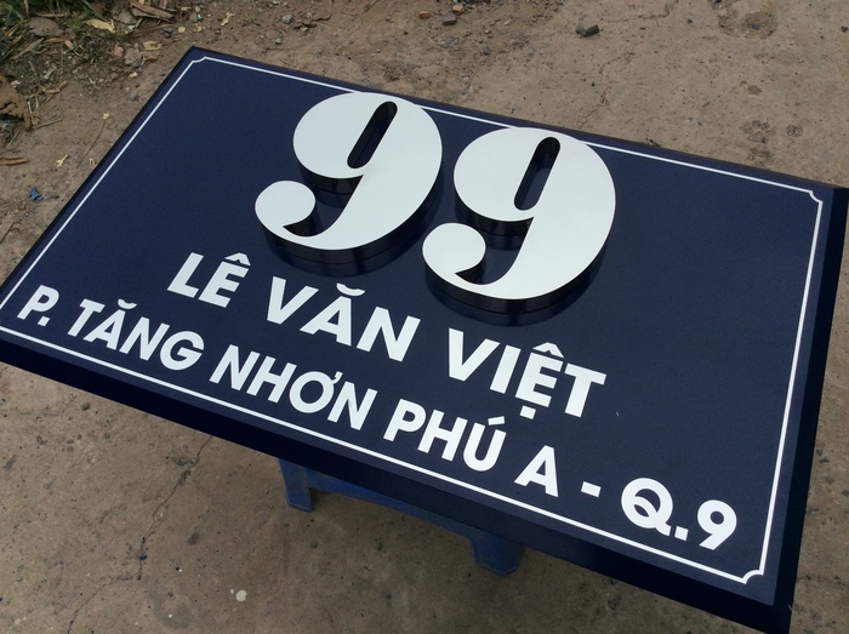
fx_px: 784
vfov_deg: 44.1
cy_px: 317
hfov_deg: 56.9
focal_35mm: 32
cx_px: 424
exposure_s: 1/986
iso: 32
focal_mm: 3.3
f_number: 2.4
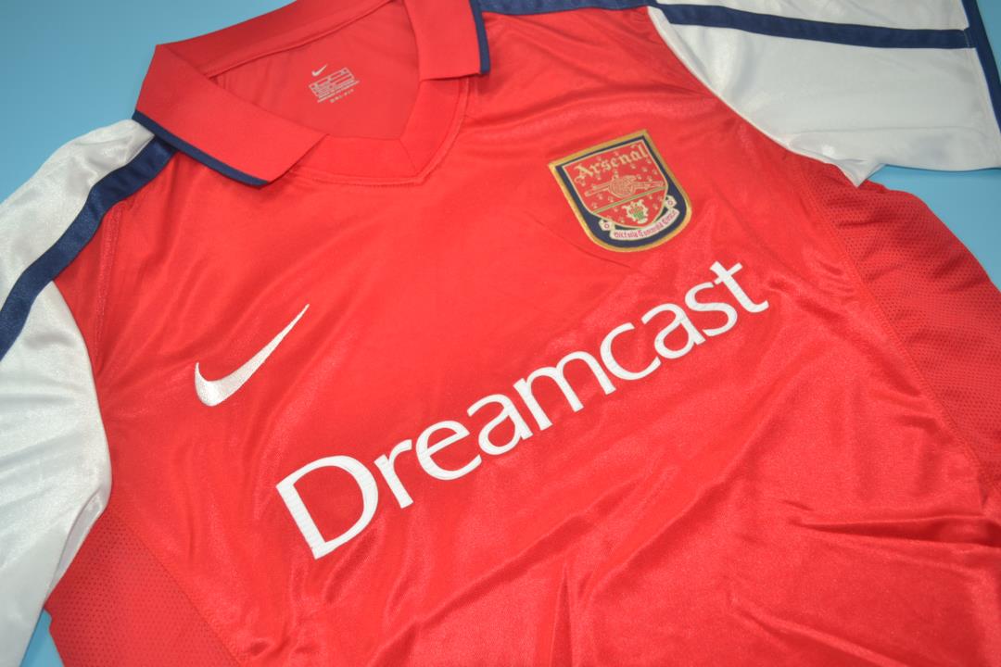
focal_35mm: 30
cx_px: 500
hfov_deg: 61.9
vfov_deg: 43.6
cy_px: 334
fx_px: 834
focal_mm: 20
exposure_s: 1/200
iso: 200
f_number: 3.8
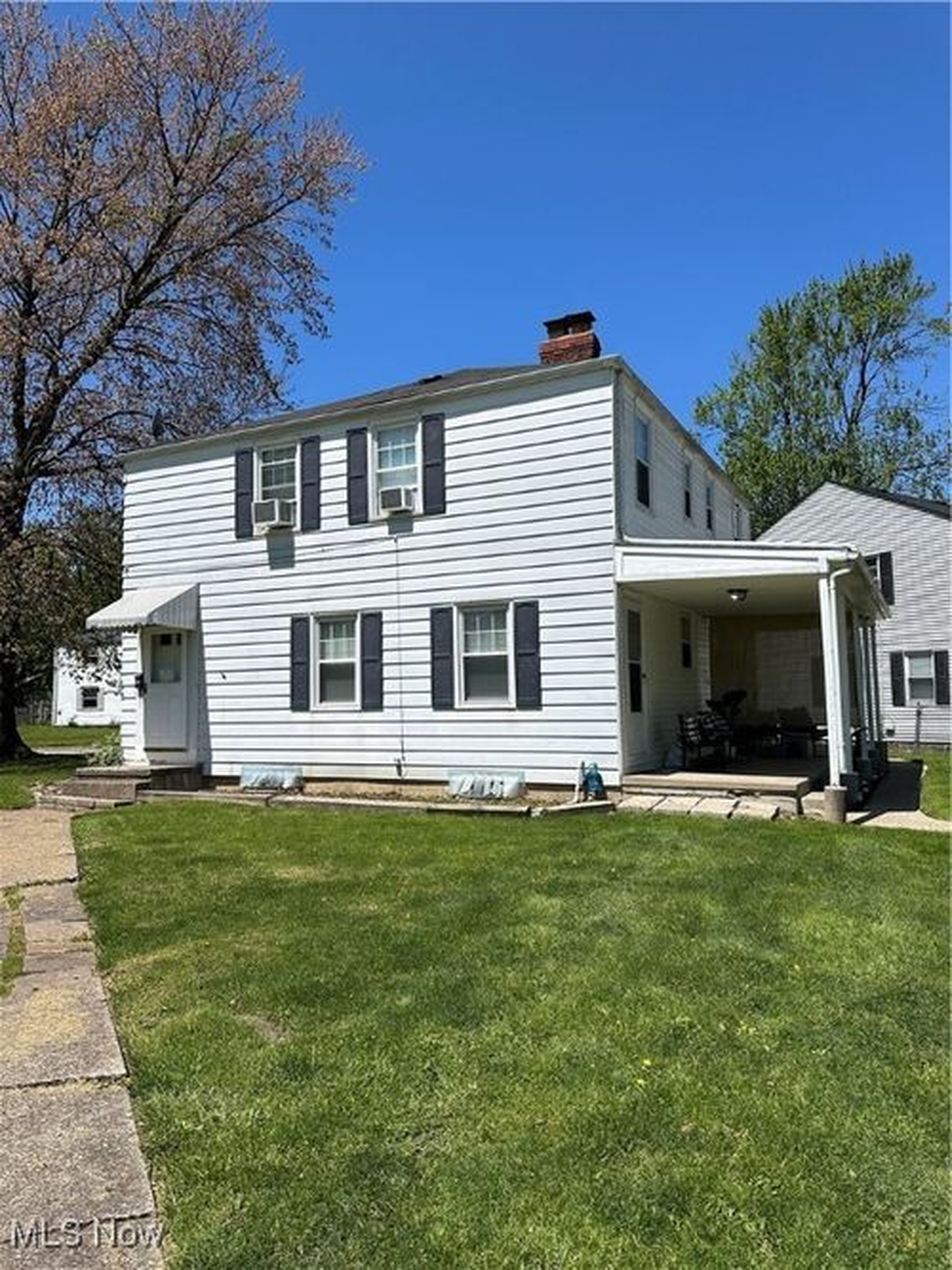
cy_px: 635
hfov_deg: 56.8
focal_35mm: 24
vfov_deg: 71.6
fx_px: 880
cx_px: 476
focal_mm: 6.86
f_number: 1.78
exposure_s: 1/6623
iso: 80
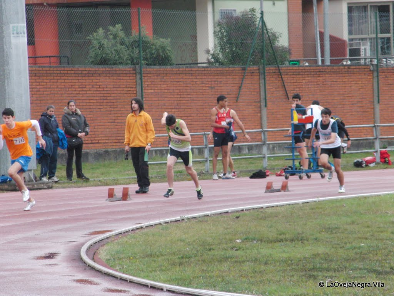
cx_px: 197
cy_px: 148
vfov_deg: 5.5
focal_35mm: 272
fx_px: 3096
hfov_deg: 7.3
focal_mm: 48.1
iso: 400
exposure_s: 1/320
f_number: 4.5
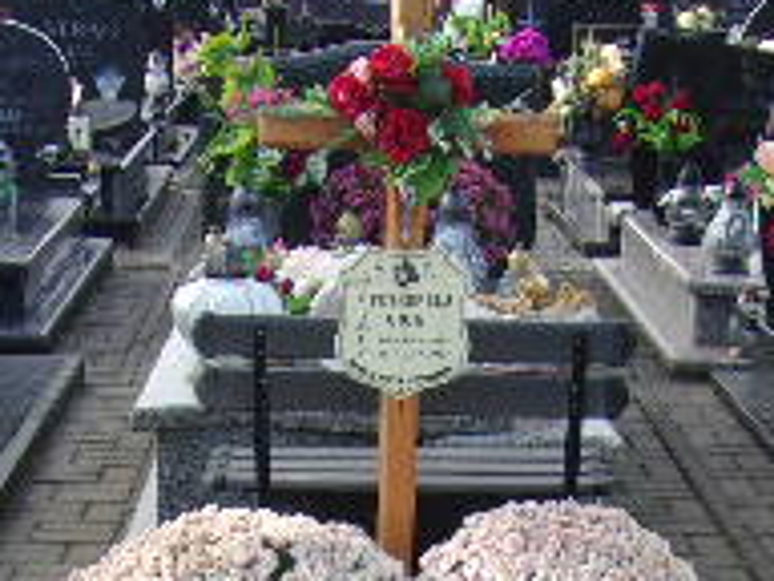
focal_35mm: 90
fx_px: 2012
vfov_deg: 15.6
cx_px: 419
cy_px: 754
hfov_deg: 21.8
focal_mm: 4.9
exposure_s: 1/320
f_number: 3
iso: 80
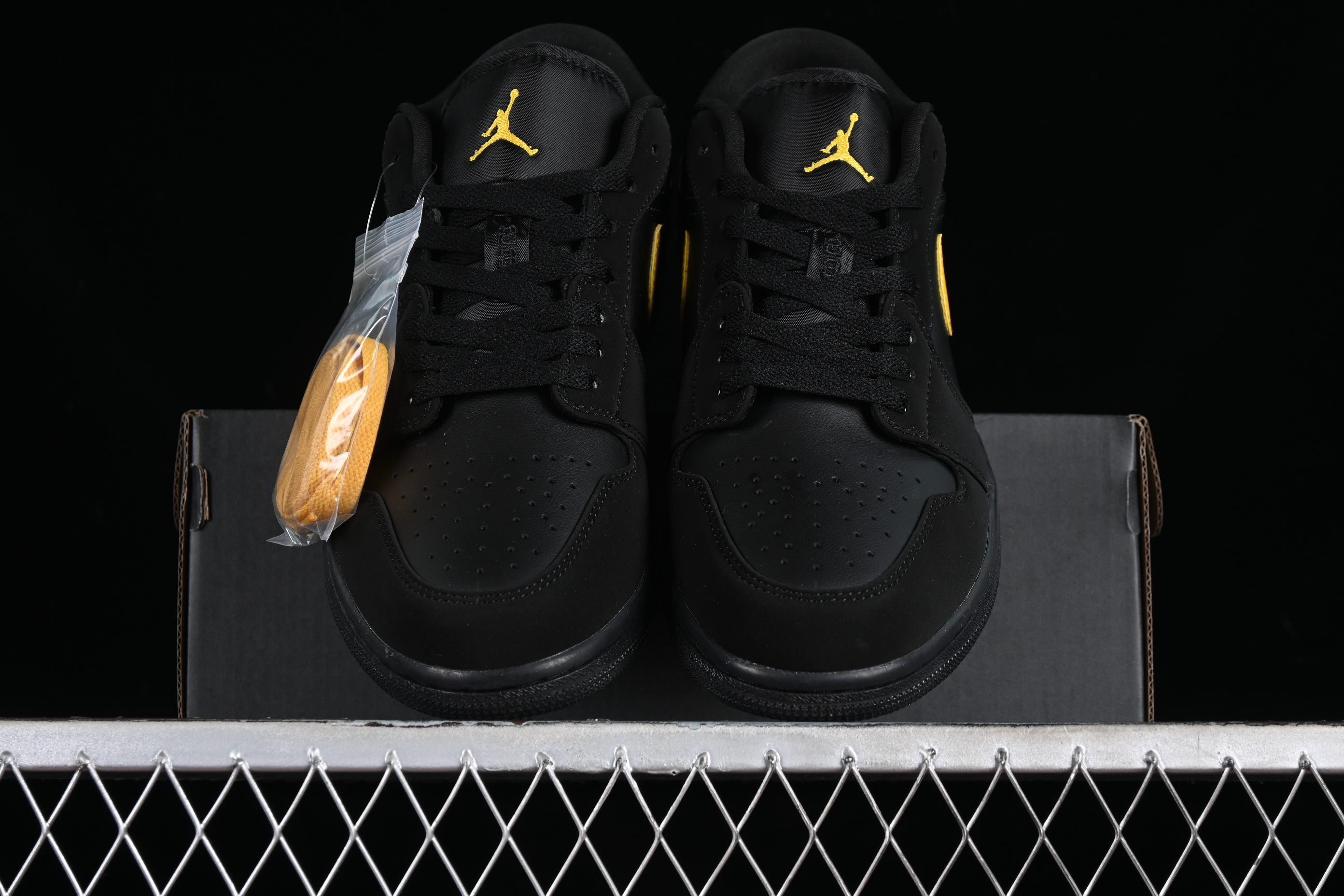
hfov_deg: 27.0
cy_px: 448
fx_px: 2800
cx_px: 672
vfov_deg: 18.2
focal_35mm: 75
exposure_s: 1/50
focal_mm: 50
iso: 160
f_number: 6.3
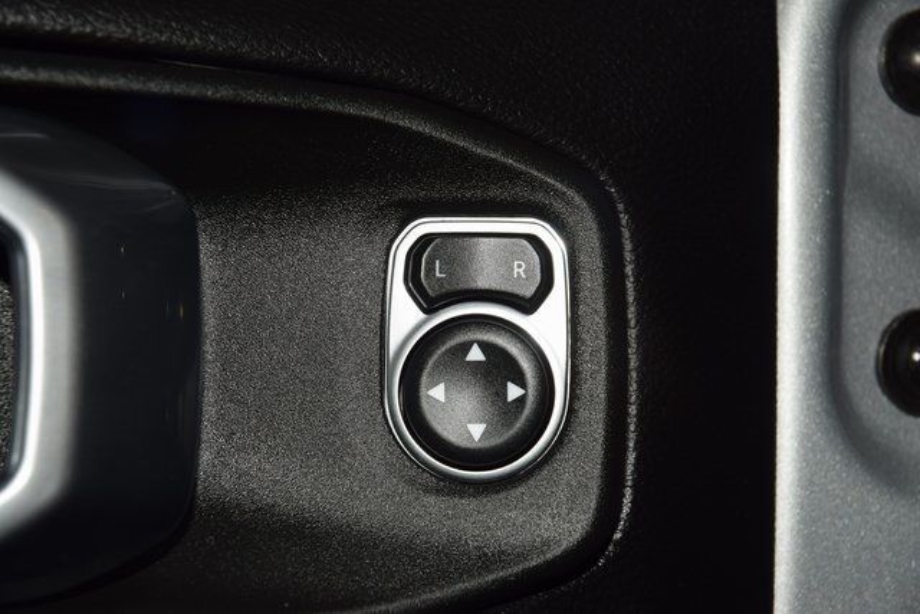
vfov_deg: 13.0
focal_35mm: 105
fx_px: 2684
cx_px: 460
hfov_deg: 19.5
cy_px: 307
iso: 100
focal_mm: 70
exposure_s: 1/125
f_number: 8
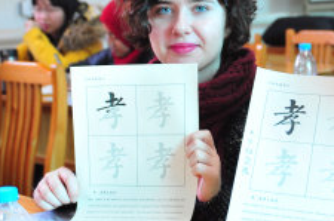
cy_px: 63
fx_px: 787
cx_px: 261
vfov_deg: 15.9
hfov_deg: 23.6
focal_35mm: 85
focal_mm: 26
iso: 250
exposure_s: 1/40
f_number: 3.2
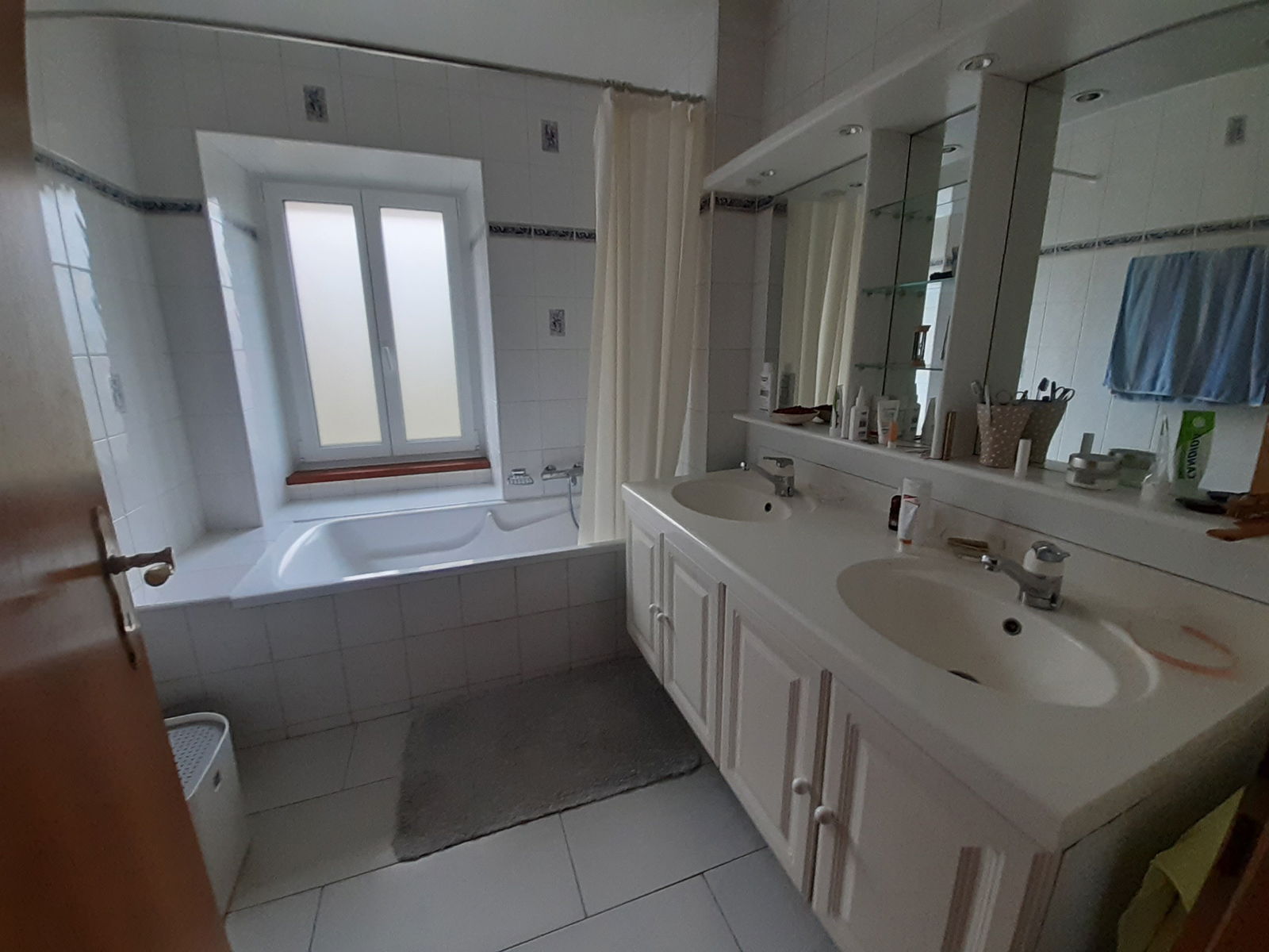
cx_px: 634
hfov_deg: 106.2
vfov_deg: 89.9
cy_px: 476
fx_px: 477
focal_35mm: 13
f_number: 2.2
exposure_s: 1/30
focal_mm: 1.13
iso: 200
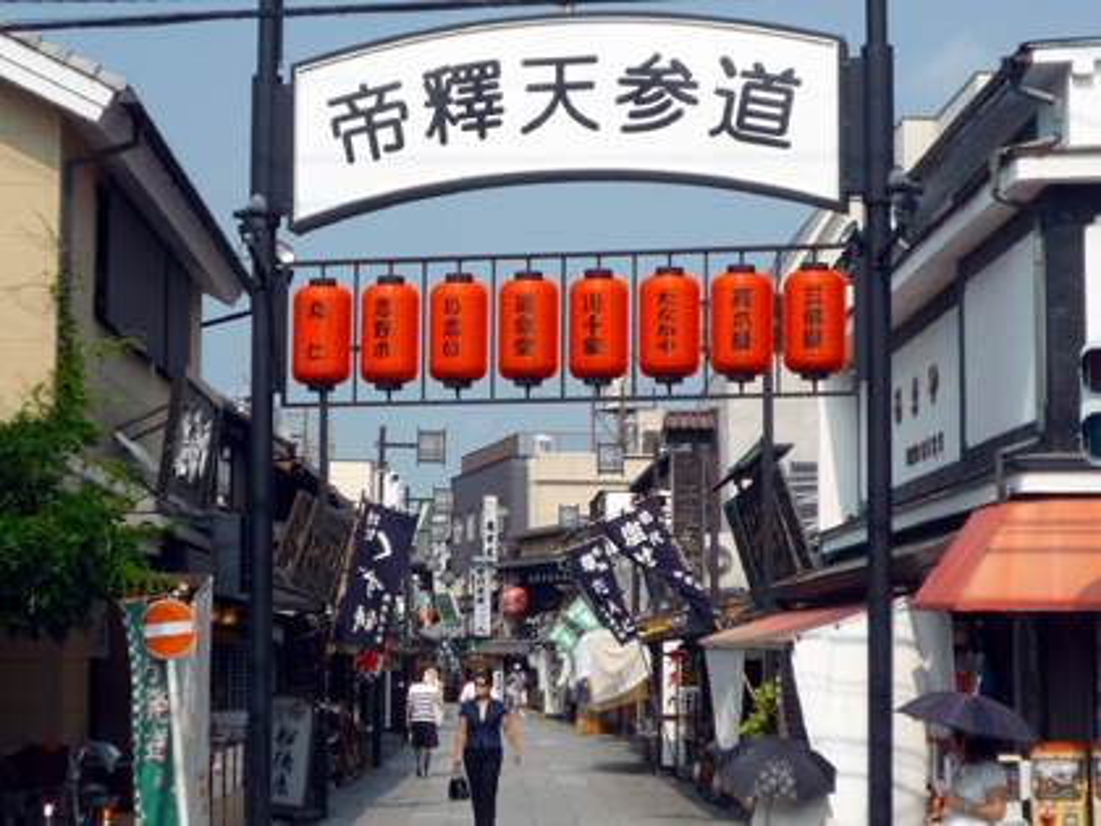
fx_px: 2863
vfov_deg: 16.4
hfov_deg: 21.8
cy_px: 413
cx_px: 550
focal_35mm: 90
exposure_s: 1/800
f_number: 5
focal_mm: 8.8
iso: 100
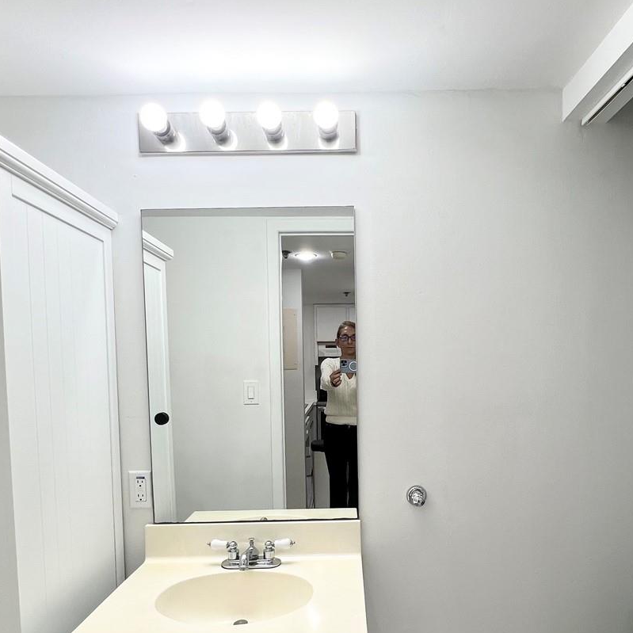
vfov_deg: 66.2
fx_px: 476
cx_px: 351
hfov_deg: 67.1
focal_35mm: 23
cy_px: 396
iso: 40
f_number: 1.8
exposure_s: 1/120
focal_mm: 1.57
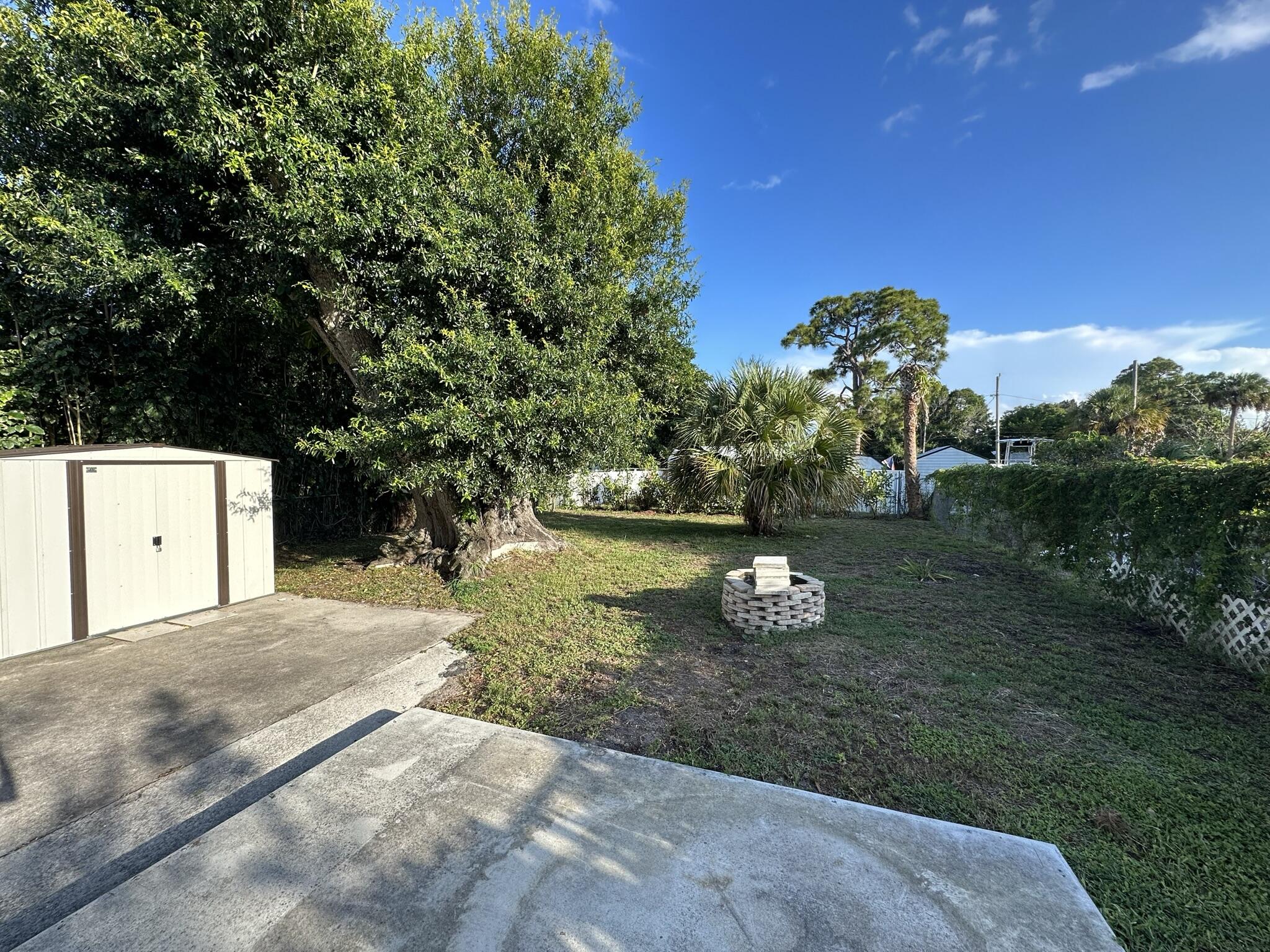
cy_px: 476
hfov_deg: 102.1
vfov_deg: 85.7
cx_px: 635
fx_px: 514
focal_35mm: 14
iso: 40
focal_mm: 2.22
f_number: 2.2
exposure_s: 1/523
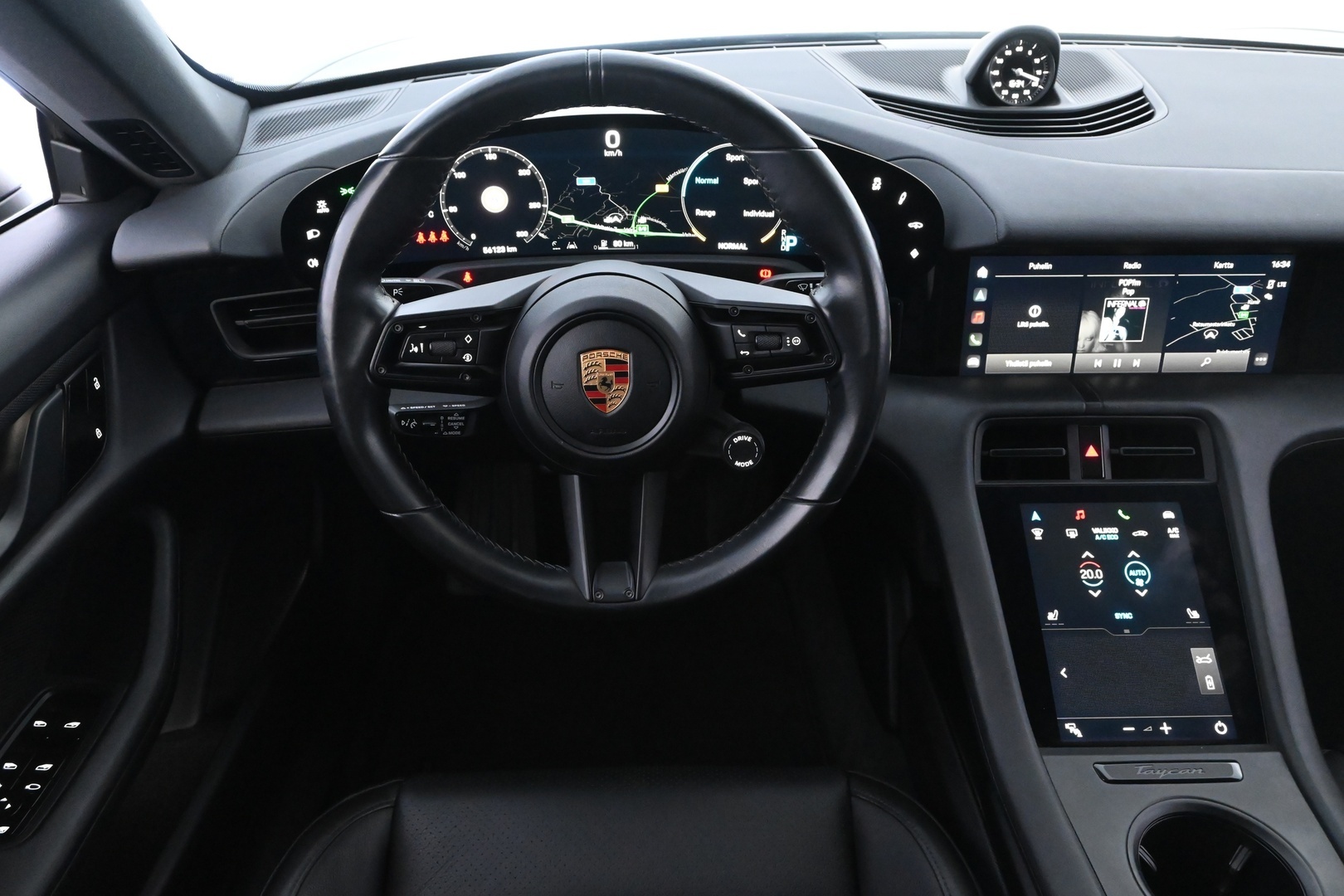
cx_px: 672
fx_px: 1008
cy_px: 448
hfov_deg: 67.4
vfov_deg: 47.9
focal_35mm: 27
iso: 6400
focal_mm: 18
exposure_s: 1/15
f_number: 5.6
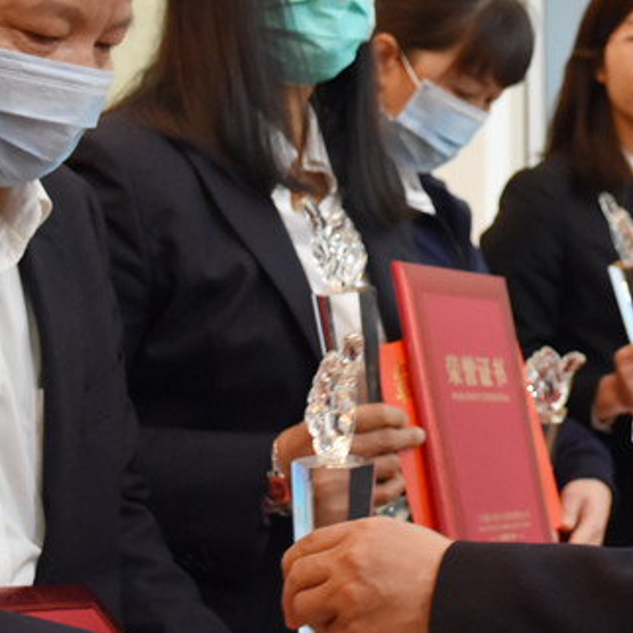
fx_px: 2131
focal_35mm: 103
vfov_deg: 16.7
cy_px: 104
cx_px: 562
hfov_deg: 16.7
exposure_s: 1/60
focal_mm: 26
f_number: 3.8
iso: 2000
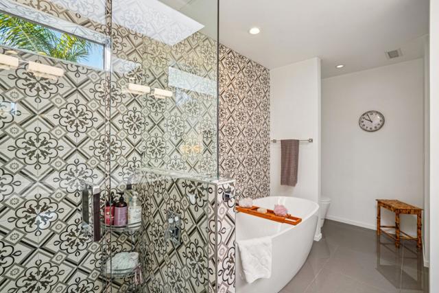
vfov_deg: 73.8
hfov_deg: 96.7
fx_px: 195
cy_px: 146
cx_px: 220
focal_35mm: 16
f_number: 8
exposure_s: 1/30
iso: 250
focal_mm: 16
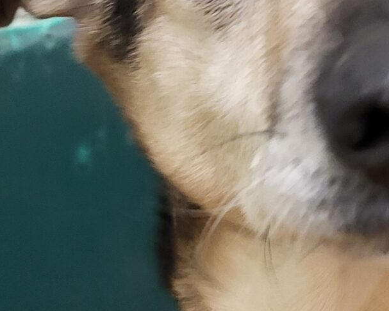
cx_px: 307
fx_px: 1232
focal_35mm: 107
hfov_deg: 17.8
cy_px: 286
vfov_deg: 14.2
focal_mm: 5.4
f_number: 1.8
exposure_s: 1/50
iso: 400
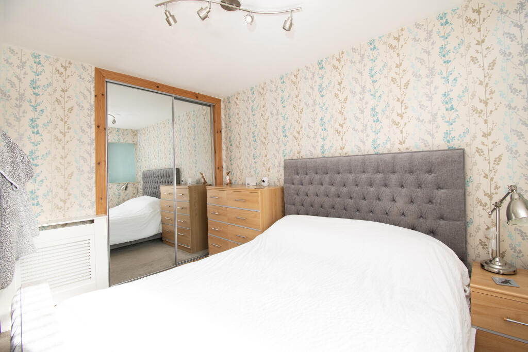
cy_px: 176
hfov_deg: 100.4
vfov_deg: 77.3
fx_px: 220
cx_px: 264
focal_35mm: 15
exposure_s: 1/15
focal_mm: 10
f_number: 9
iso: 200
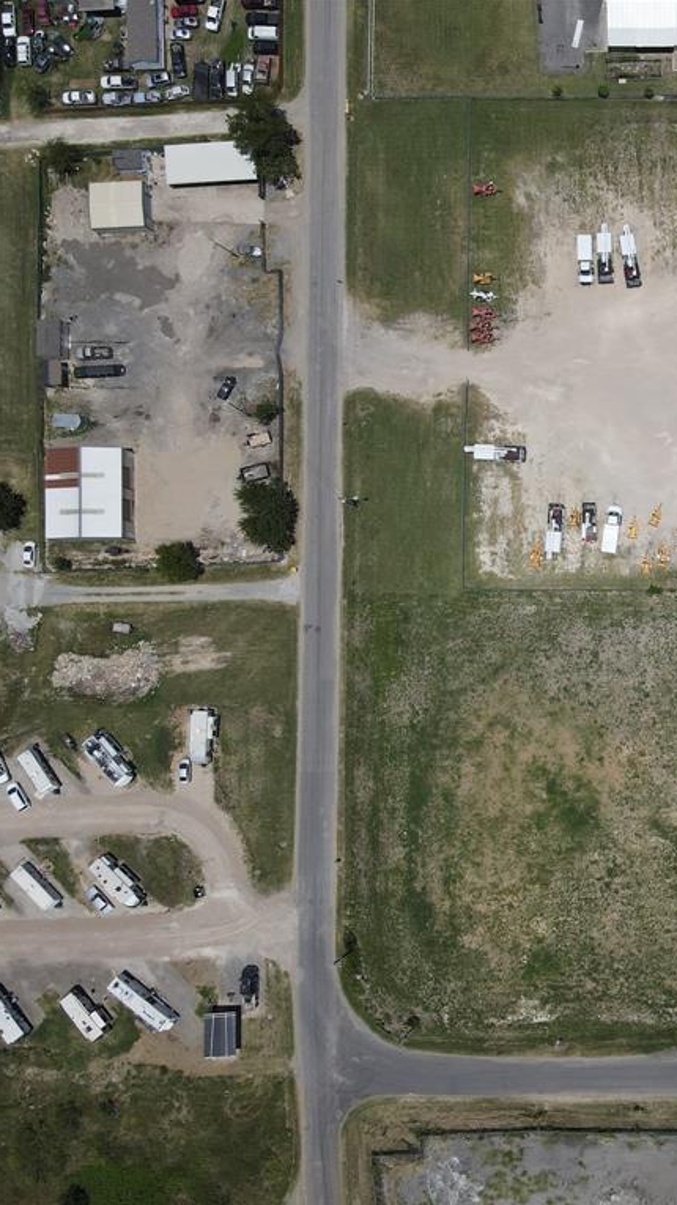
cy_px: 603
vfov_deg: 56.6
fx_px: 1118
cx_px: 775
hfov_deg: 29.7
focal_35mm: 35
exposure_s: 1/1500
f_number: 2.8
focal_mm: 4.5
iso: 100
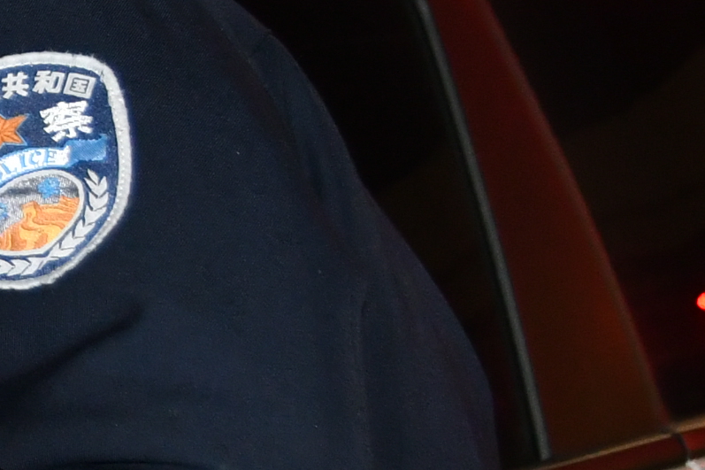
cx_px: -1040
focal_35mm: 283
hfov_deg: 6.9
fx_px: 5541
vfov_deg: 4.9
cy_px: 181
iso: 800
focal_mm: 36
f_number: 5
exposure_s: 1/60
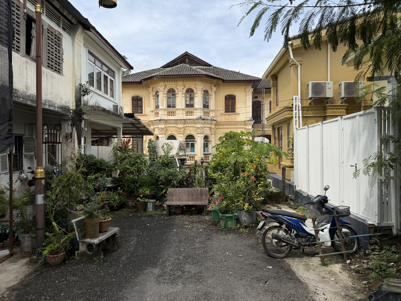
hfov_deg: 71.6
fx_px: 278
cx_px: 200
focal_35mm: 24
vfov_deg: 56.8
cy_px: 150
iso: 80
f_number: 1.78
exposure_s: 1/4167
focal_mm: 6.76
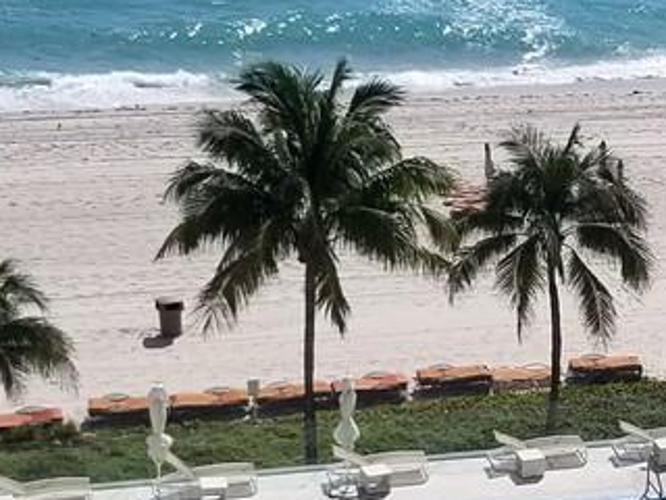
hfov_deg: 14.6
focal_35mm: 130
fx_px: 2501
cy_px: 327
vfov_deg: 11.4
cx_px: 845
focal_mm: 4.3
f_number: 1.7
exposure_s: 1/5488
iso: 50
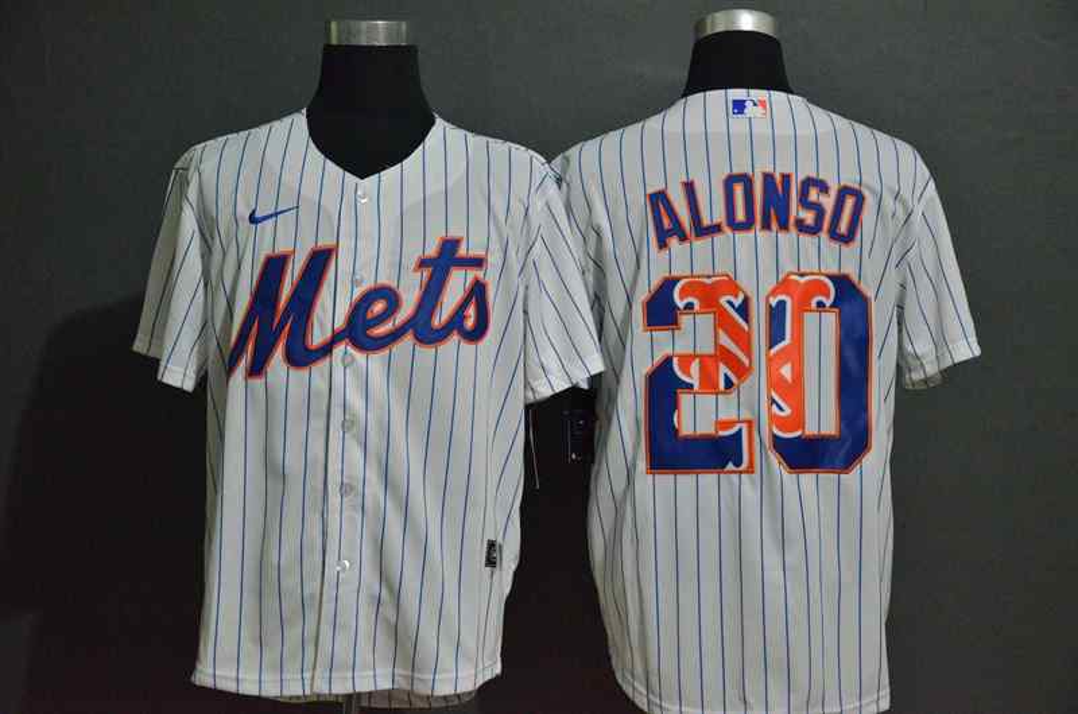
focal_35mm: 75
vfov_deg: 18.1
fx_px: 2241
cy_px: 357
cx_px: 539
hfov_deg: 27.0
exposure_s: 1/80
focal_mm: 50
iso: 4000
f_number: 4.8
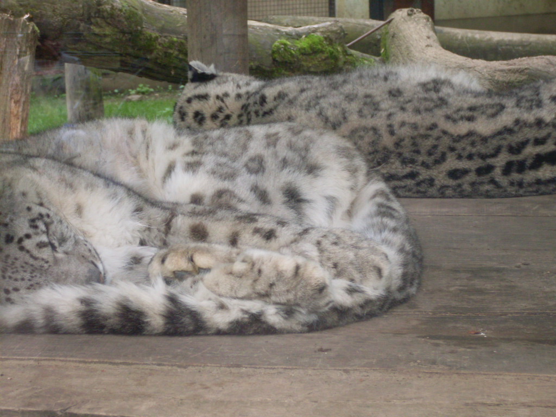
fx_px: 1831
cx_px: 278
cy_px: 208
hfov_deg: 17.3
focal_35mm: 114
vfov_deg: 13.0
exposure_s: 1/60
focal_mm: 18.9
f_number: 5.2
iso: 200
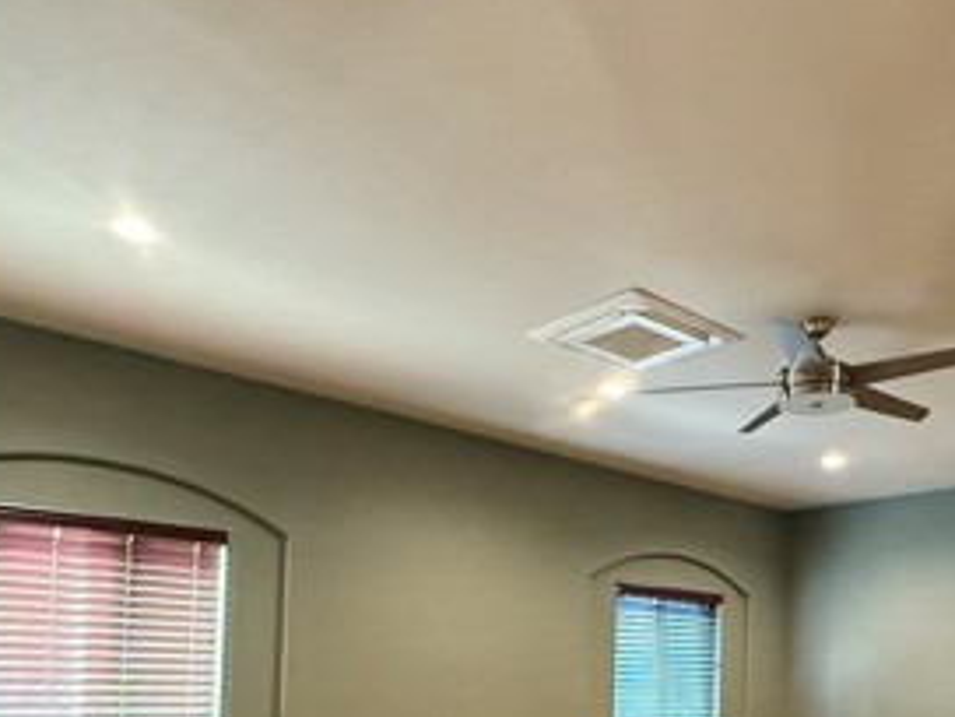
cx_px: 625
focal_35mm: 33
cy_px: 654
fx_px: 910
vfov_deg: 39.6
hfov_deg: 54.4
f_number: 2.2
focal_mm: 2.22
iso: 1000
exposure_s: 1/60
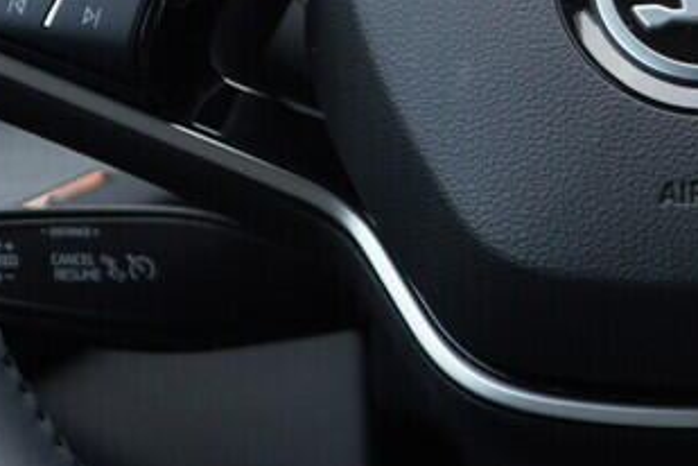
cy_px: -7
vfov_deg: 8.1
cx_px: 727
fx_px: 3257
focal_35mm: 168
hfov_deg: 12.1
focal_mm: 24
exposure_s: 1/40
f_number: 2.8
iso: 160
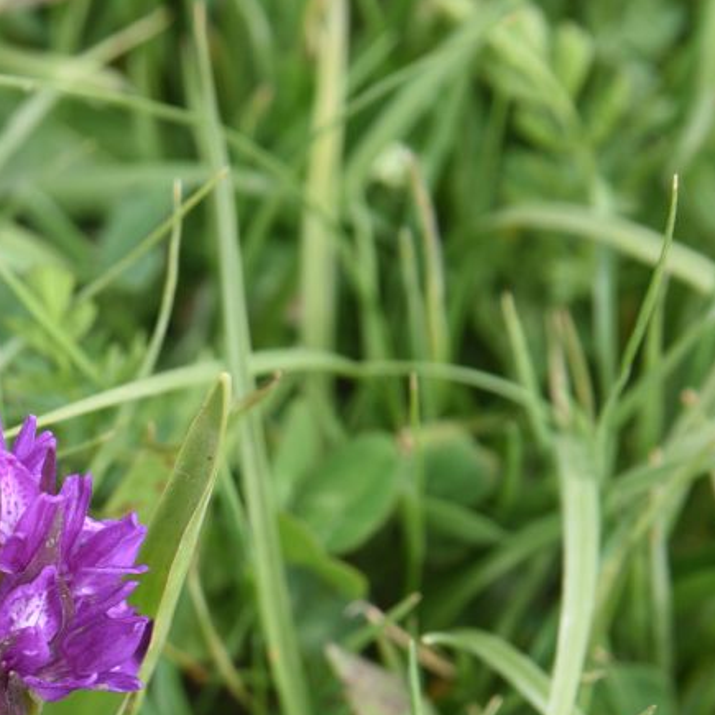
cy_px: 655
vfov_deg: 9.5
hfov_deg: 9.5
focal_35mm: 183
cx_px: -72
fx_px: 4276
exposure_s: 1/125
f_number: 9
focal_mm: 72
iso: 160
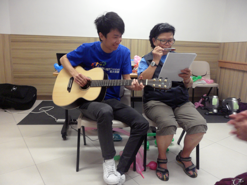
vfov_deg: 51.4
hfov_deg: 65.3
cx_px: 124
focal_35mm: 27
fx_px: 193
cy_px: 92
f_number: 3.5
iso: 240
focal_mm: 4.9
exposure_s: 1/15
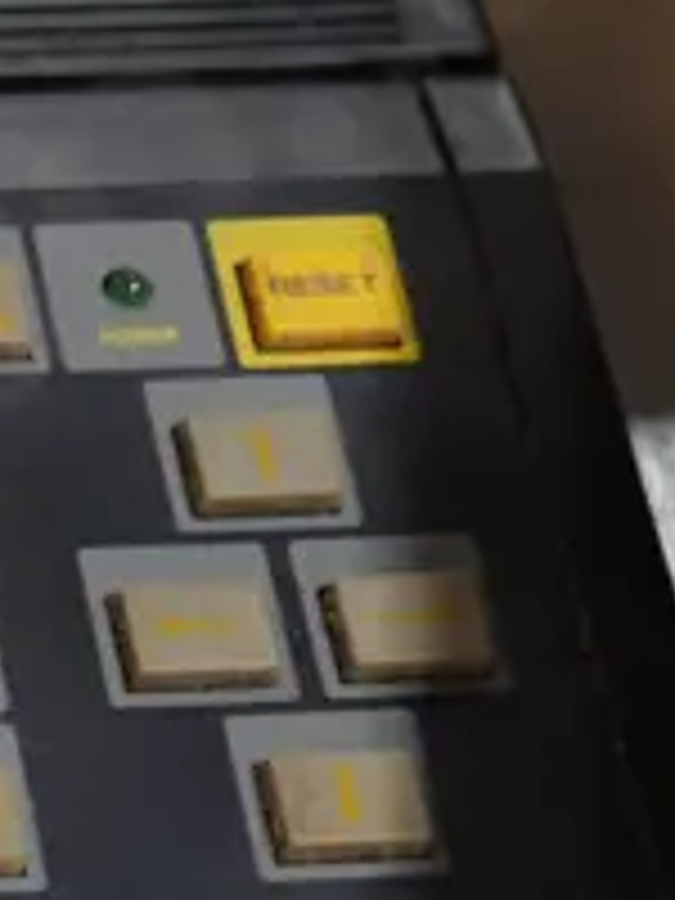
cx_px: -1188
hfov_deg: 6.7
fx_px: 5330
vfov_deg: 9.5
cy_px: 1172
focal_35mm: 205
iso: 250
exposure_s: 1/60
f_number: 4.4
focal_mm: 20
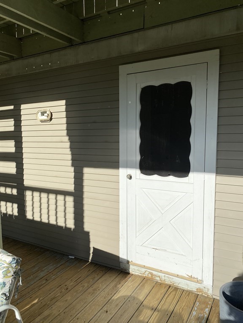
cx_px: 122
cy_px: 162
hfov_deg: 53.1
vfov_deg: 67.3
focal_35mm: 26
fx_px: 243
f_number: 1.8
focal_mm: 4.25
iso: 32
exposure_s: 1/5025
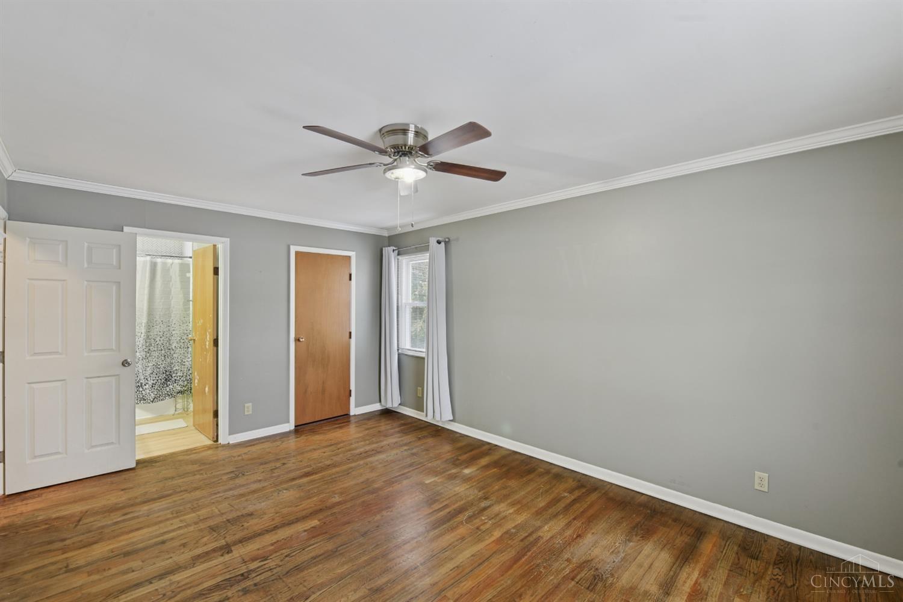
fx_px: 376
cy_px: 301
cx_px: 452
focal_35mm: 15
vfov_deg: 77.3
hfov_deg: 100.4
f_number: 8
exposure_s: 1/15
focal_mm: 15
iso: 400
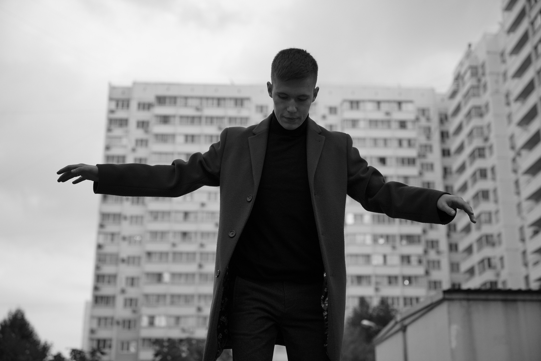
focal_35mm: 47
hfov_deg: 41.9
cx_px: 270
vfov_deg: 28.7
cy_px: 180
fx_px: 706
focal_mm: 47
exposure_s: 1/1000
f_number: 2.8
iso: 1250
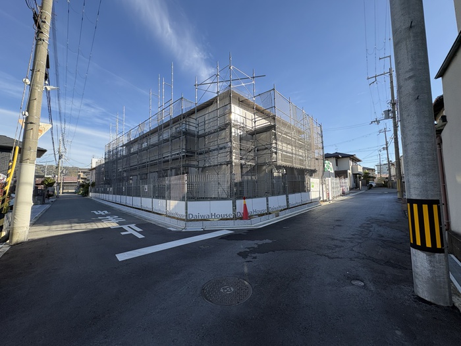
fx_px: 186
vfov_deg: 85.7
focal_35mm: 14
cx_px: 230
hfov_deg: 102.1
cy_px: 173
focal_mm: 2.22
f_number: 2.2
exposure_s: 1/713
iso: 50
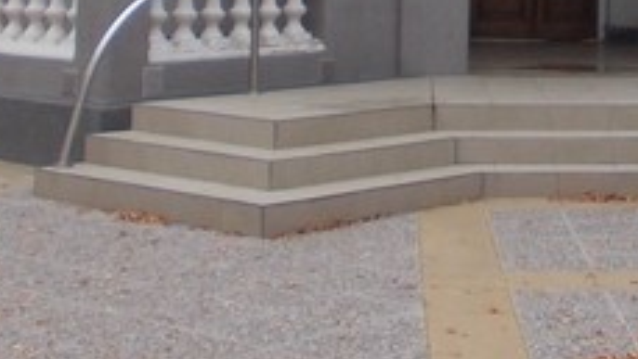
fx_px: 1726
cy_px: -217
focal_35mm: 102
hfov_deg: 20.2
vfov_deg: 11.3
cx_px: 669
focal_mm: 4
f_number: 5.4
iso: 80
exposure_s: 1/160
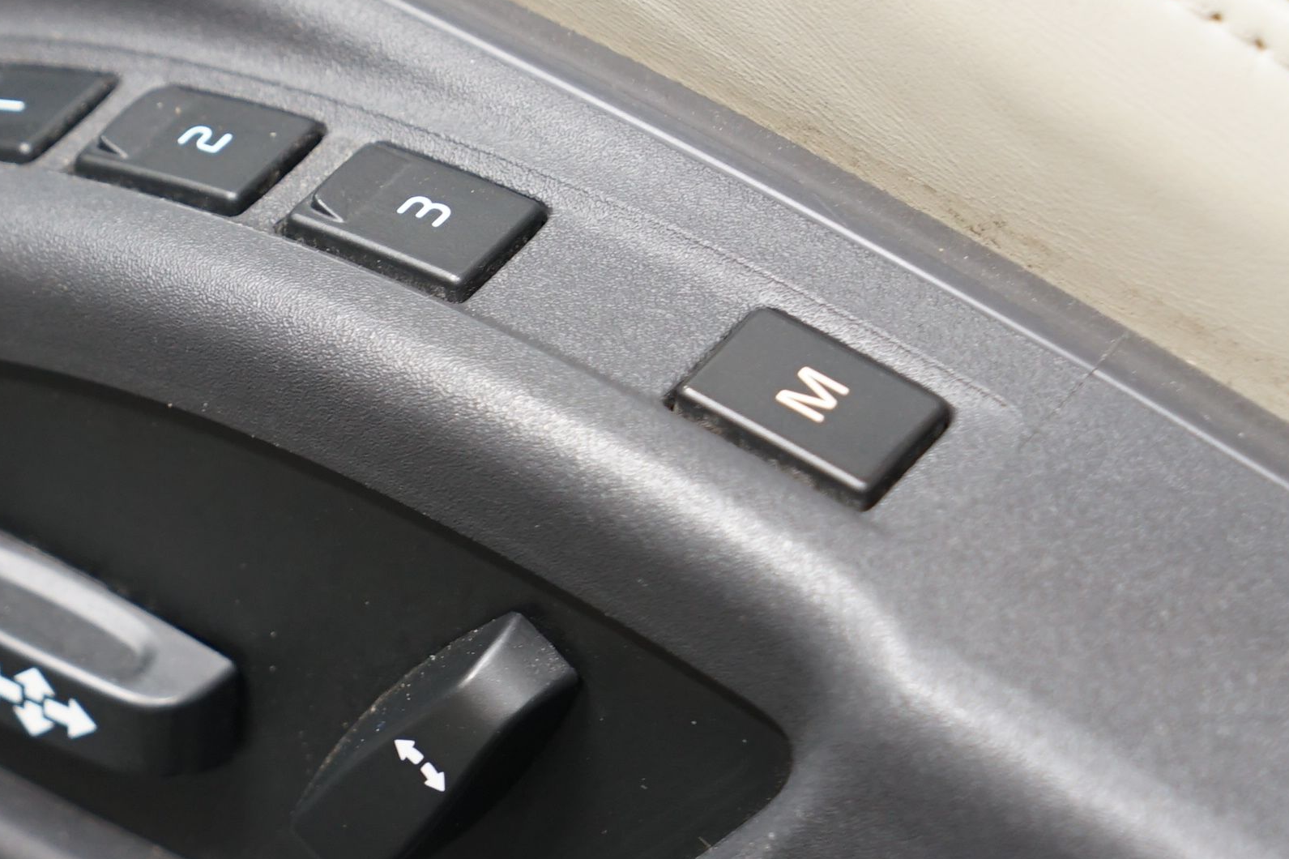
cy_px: 655
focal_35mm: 146
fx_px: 5226
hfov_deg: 13.9
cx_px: 81
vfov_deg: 9.4
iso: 800
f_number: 4.5
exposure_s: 1/20
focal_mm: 59
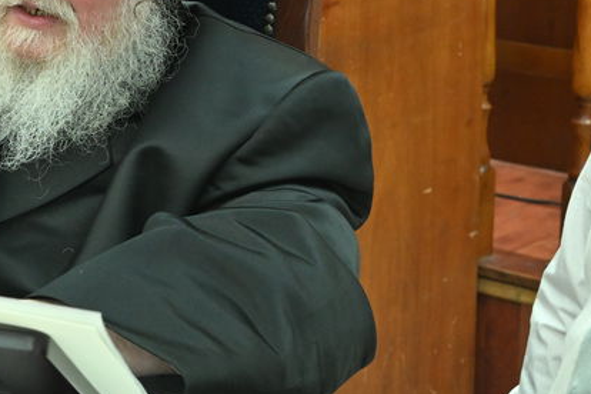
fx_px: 2052
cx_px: -204
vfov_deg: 10.6
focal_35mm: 125
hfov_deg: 15.5
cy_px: -178
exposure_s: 1/200
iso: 1600
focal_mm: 37
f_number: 5.6
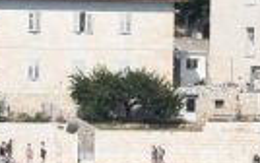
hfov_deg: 2.4
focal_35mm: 874
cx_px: -588
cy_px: 92
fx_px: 6197
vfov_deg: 1.5
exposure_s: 1/400
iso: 200
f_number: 10
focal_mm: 75
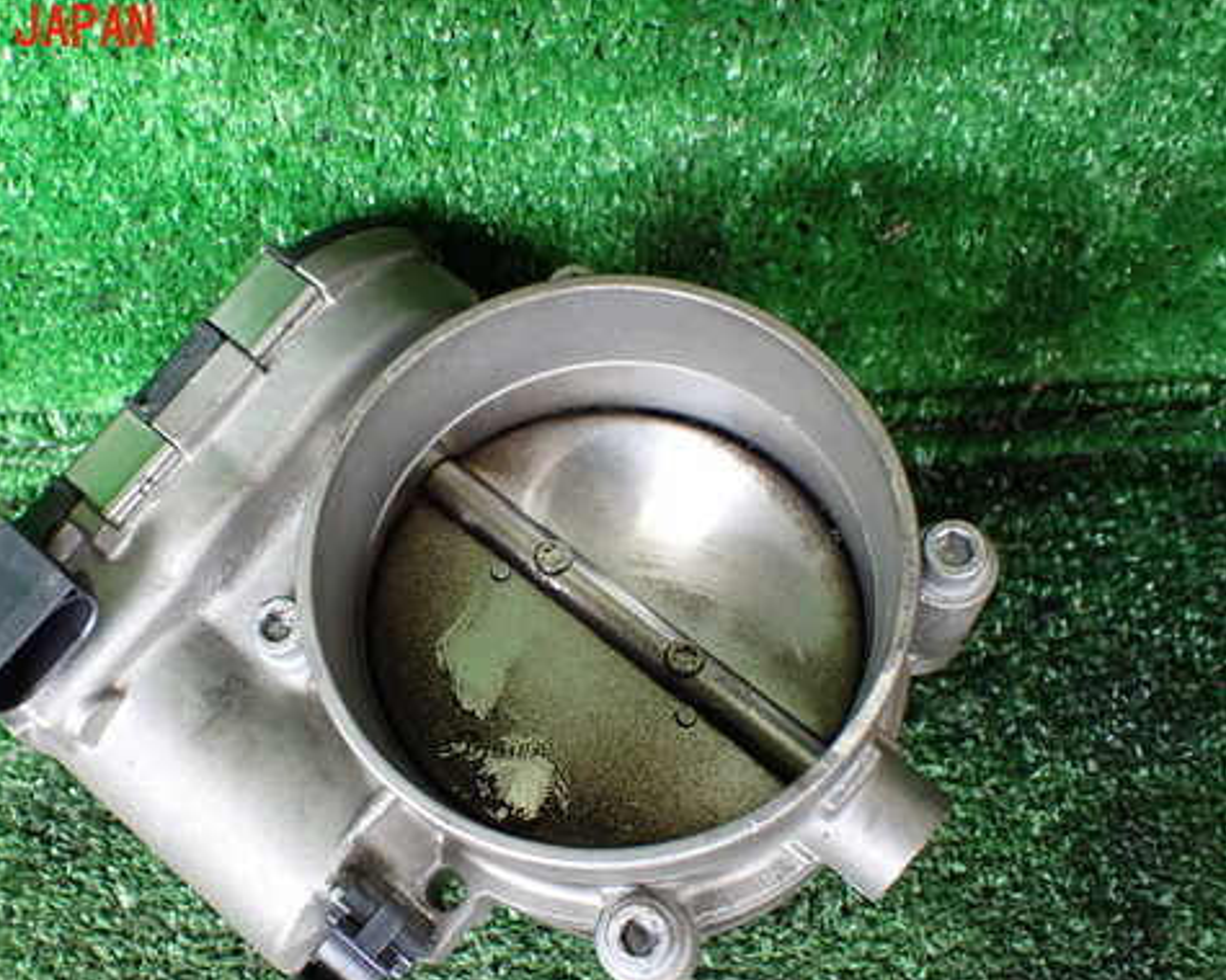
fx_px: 1343
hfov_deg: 48.6
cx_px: 459
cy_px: 578
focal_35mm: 37
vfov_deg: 40.0
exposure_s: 1/125
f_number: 2.3
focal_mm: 5.4
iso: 800
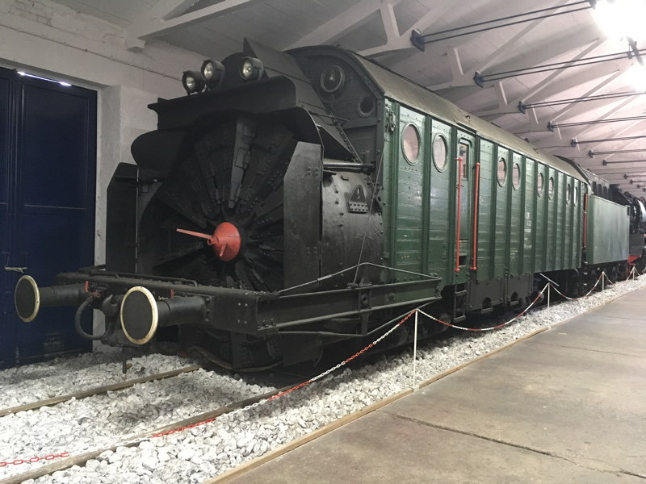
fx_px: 541
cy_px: 242
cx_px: 323
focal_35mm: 29
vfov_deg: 48.2
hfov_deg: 61.7
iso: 200
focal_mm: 4.15
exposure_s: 1/17
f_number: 2.2
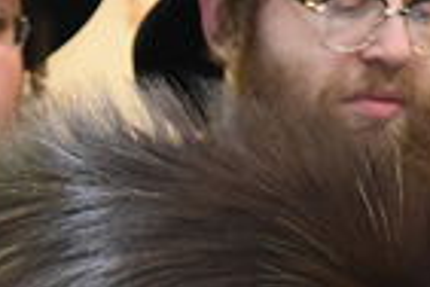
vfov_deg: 1.9
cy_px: 576
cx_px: 159
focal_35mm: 714
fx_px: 8528
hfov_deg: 2.9
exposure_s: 1/125
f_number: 5
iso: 3200
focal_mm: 98
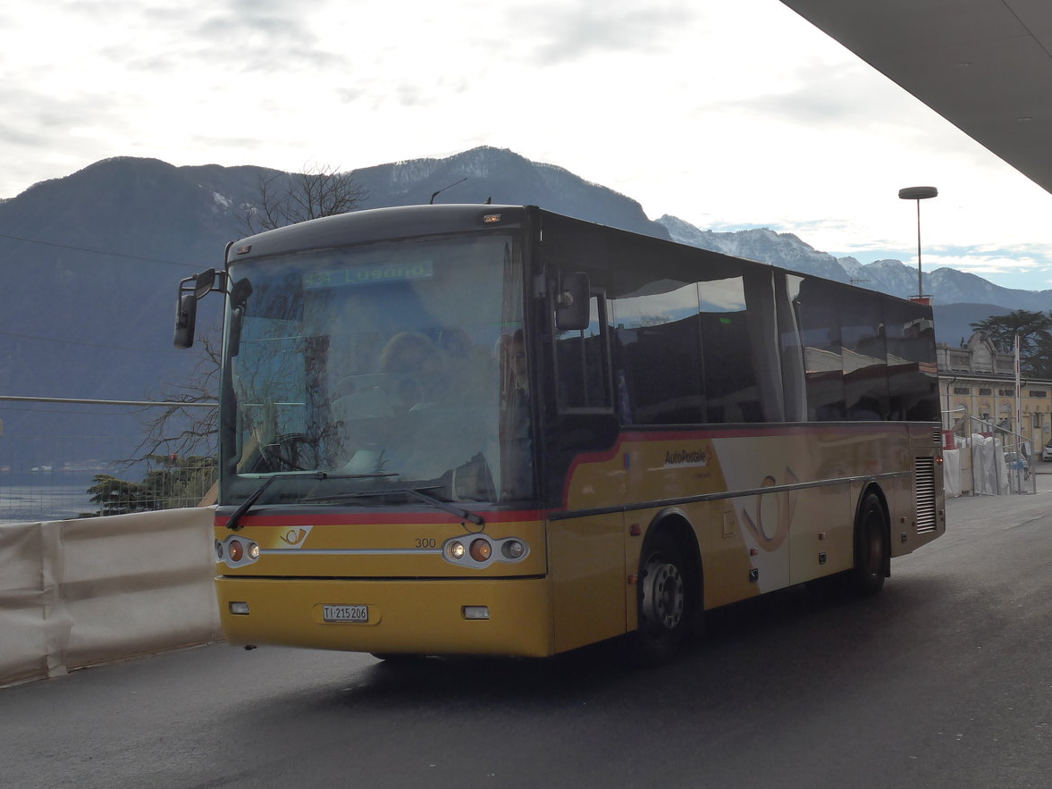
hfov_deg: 36.2
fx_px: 1611
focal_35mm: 53
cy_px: 391
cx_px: 524
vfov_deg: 27.5
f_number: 3.3
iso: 160
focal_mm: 10.7
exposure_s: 1/1600
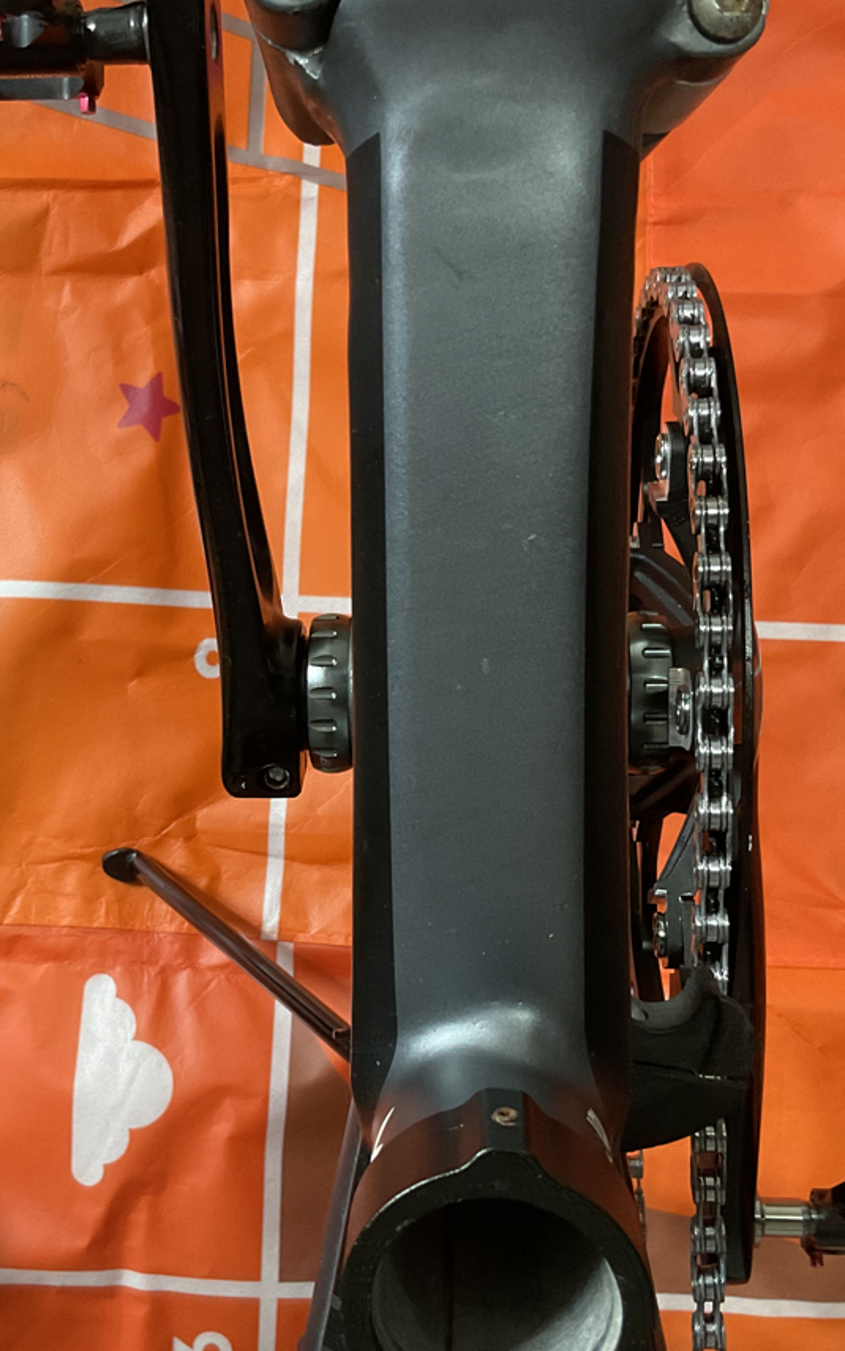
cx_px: 270
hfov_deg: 27.8
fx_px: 1694
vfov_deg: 43.5
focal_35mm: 46
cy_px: 684
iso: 160
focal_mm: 3
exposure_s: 1/60
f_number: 1.8
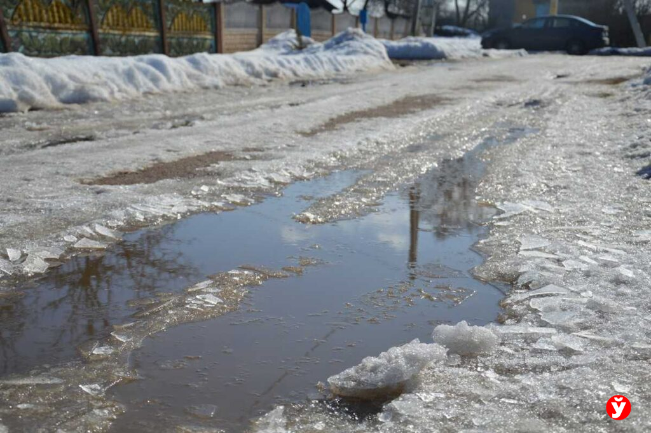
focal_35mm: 60
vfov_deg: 22.6
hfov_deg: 33.4
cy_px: 216
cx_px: 326
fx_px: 1084
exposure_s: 1/1250
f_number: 5
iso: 100
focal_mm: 40
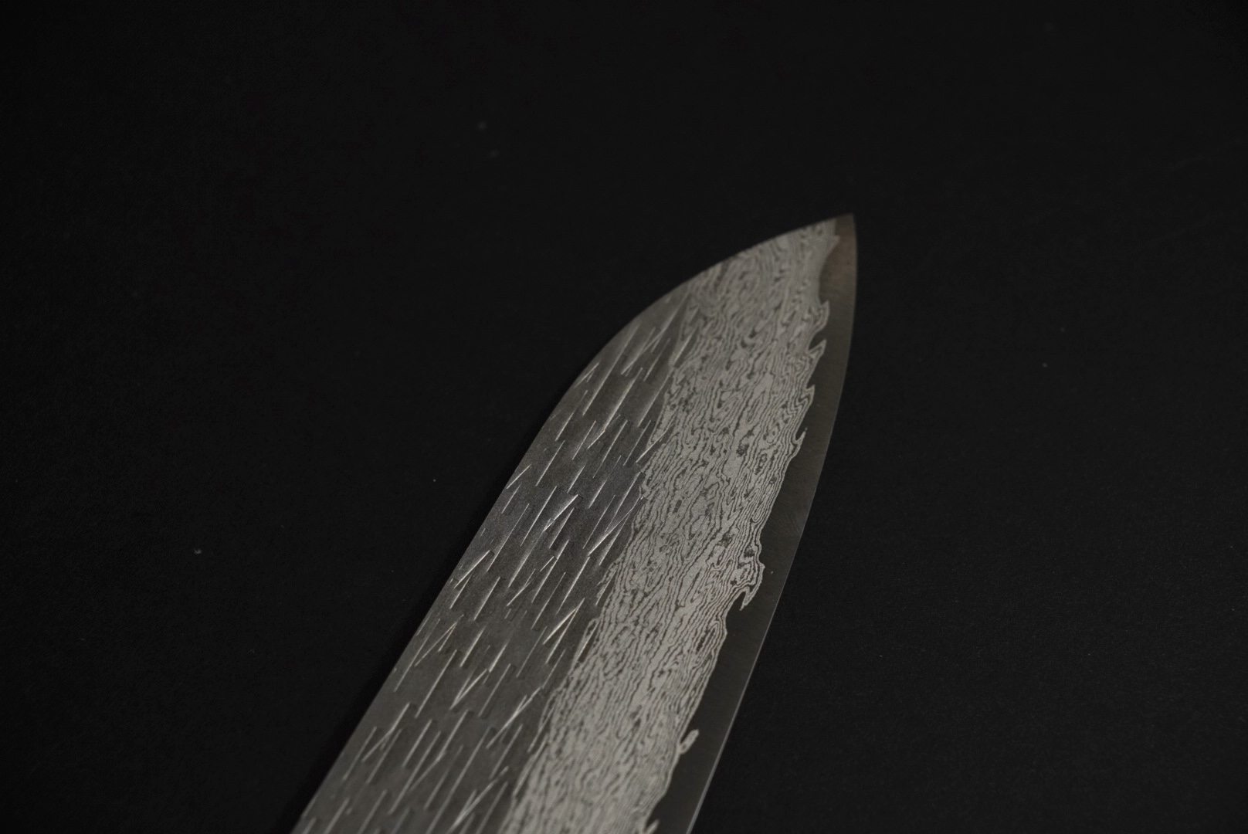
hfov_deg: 30.2
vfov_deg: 20.4
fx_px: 2316
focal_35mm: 67
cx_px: 624
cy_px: 417
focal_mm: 44.5
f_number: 5
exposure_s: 1/160
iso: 800
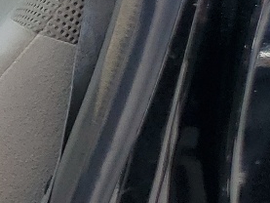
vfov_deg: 9.9
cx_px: -507
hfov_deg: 10.2
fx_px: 1170
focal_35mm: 150
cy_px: 87
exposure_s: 1/909
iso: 50
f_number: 1.5
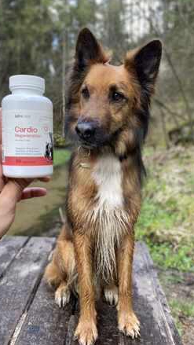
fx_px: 265
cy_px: 173
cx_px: 97
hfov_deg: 40.2
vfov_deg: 66.1
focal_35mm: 29
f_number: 1.8
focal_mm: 4.25
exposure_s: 1/121
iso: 64
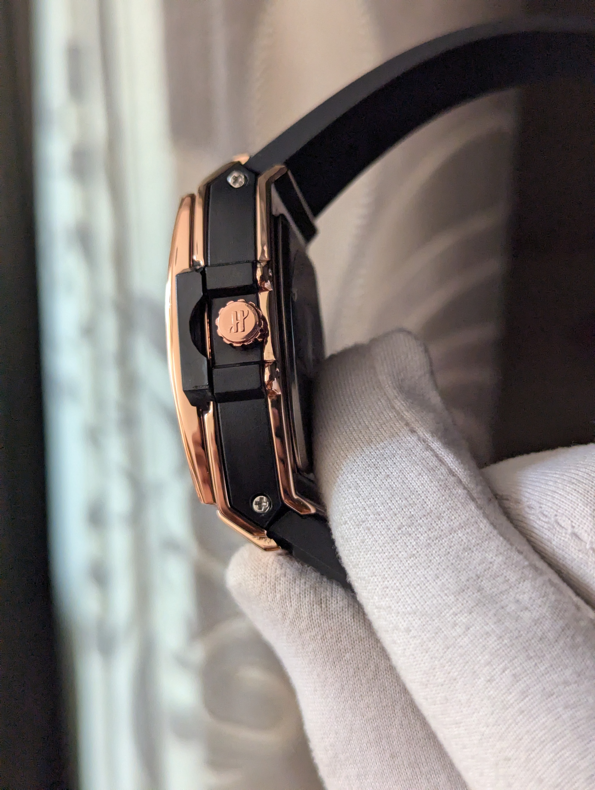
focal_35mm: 48
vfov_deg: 39.6
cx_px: 298
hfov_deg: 30.3
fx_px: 1097
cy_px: 395
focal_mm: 6.81
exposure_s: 1/863
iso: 636
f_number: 1.85
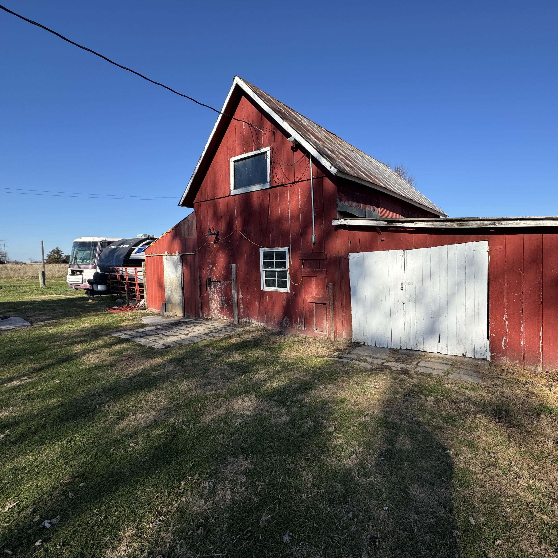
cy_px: 284
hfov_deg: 82.7
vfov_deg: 84.0
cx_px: 341
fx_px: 310
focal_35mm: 17
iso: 50
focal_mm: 2.22
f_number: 2.2
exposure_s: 1/1880
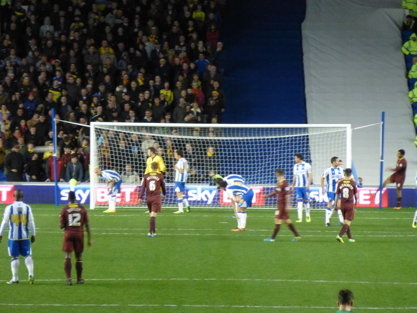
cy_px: 156
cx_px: 208
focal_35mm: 364
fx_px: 4385
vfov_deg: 4.1
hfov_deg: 5.4
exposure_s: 1/25
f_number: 5.9
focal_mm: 65
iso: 800
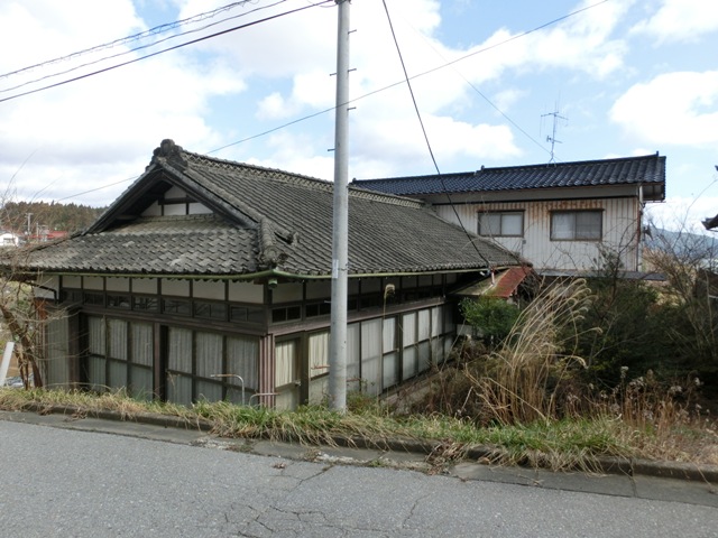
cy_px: 269
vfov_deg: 56.8
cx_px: 359
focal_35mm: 24
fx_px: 498
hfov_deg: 71.6
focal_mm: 4.24
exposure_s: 1/640
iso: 80
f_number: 3
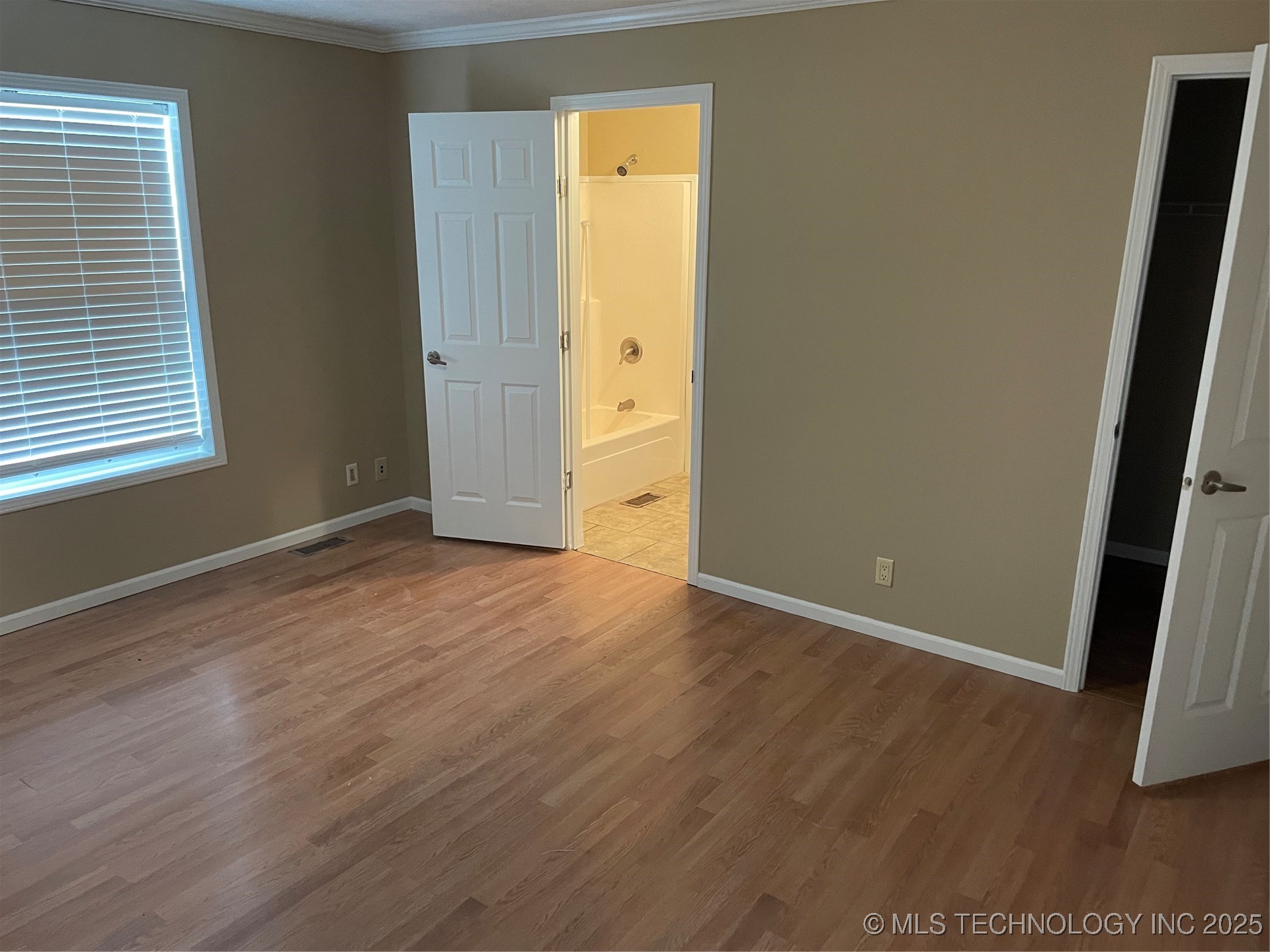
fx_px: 954
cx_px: 635
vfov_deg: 53.1
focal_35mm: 26
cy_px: 476
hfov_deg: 67.3
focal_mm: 4.2
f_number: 1.6
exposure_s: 1/60
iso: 400
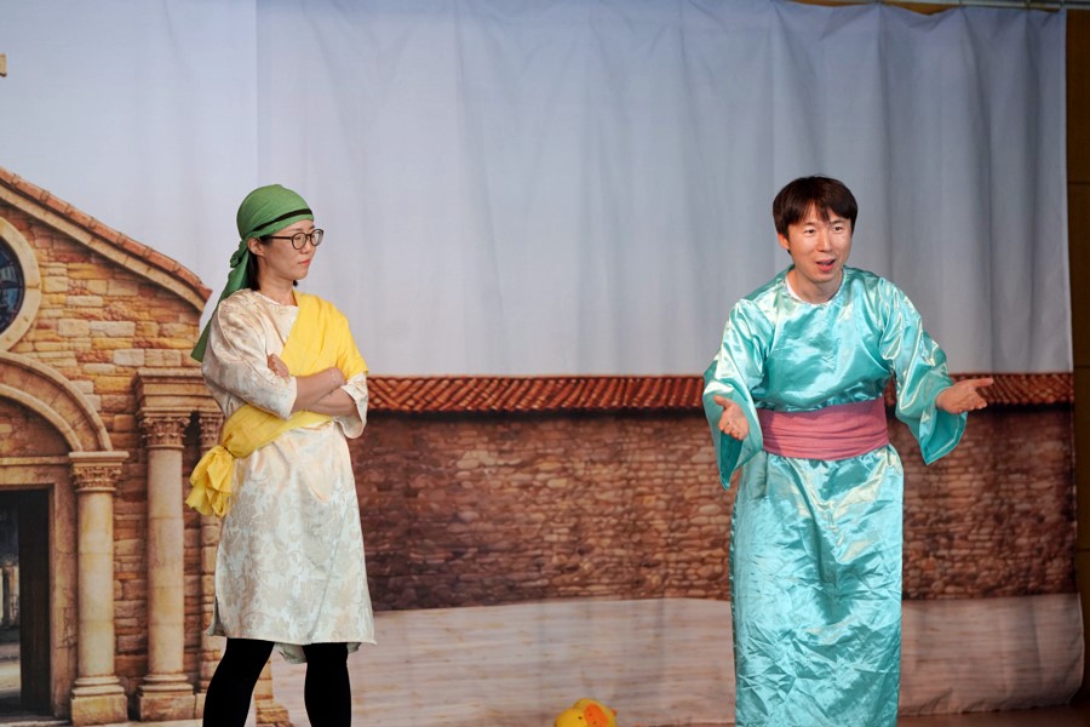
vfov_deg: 10.2
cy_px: 364
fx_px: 4057
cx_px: 545
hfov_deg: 15.3
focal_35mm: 134
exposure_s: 1/160
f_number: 4
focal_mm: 134
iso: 1000
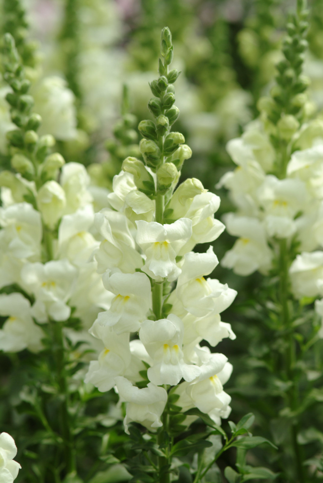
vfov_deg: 13.0
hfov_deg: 8.7
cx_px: 162
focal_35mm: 158
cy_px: 242
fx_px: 2114
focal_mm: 105
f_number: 5.6
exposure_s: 1/180
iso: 100
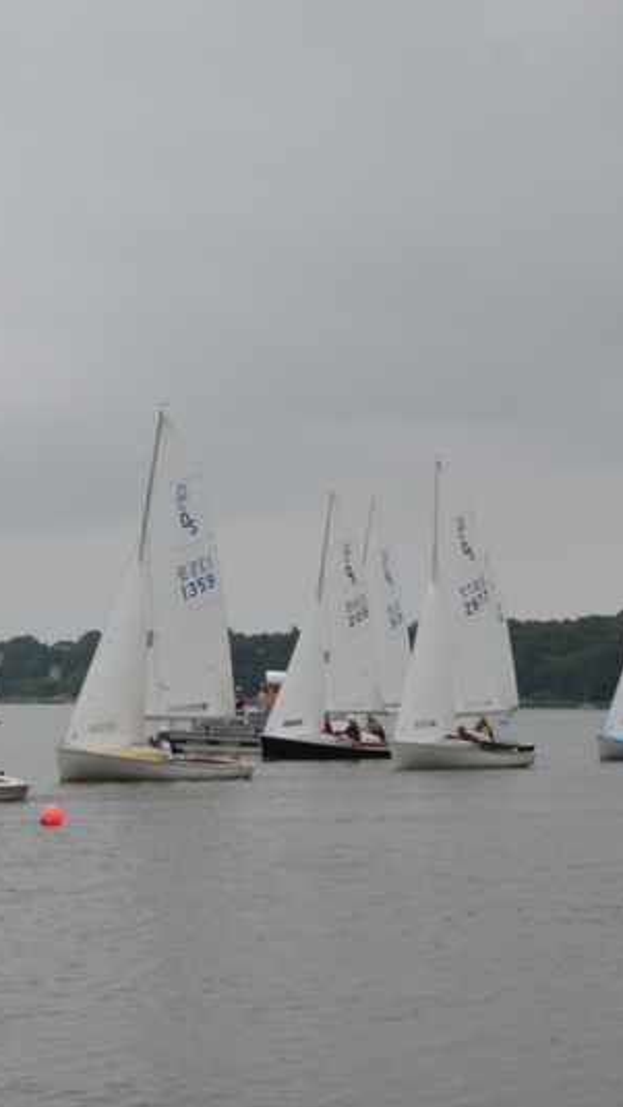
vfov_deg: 19.8
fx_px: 3171
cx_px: 54
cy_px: 517
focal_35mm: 108
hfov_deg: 11.1
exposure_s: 1/250
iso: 100
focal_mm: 36
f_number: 8
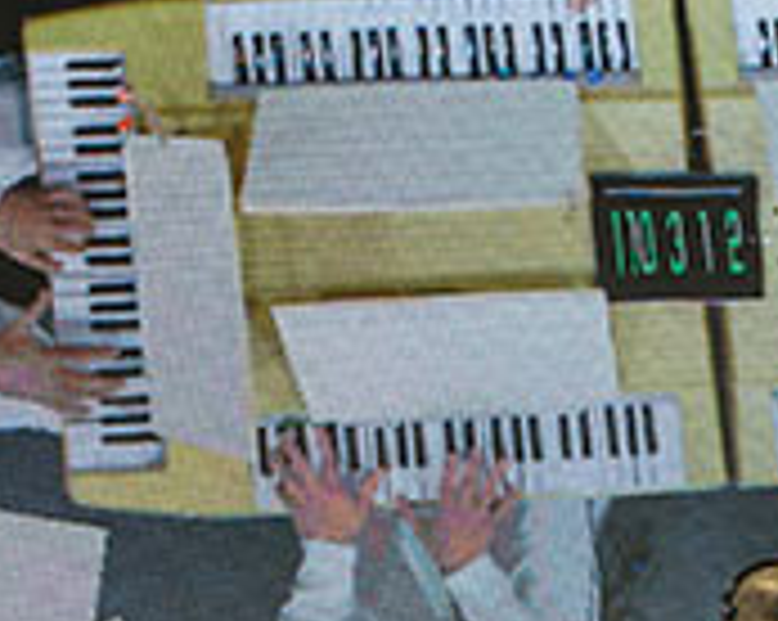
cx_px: 747
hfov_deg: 15.1
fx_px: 2898
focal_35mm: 126
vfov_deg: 12.0
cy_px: 686
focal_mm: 40
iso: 1000
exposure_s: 1/125
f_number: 8
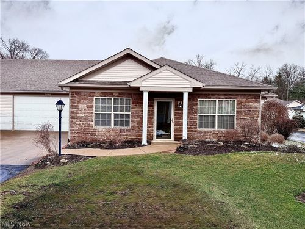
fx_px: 211
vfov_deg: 56.8
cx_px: 152
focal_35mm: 24
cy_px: 114
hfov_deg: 71.6
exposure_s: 1/2611
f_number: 1.78
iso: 80
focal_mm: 6.76
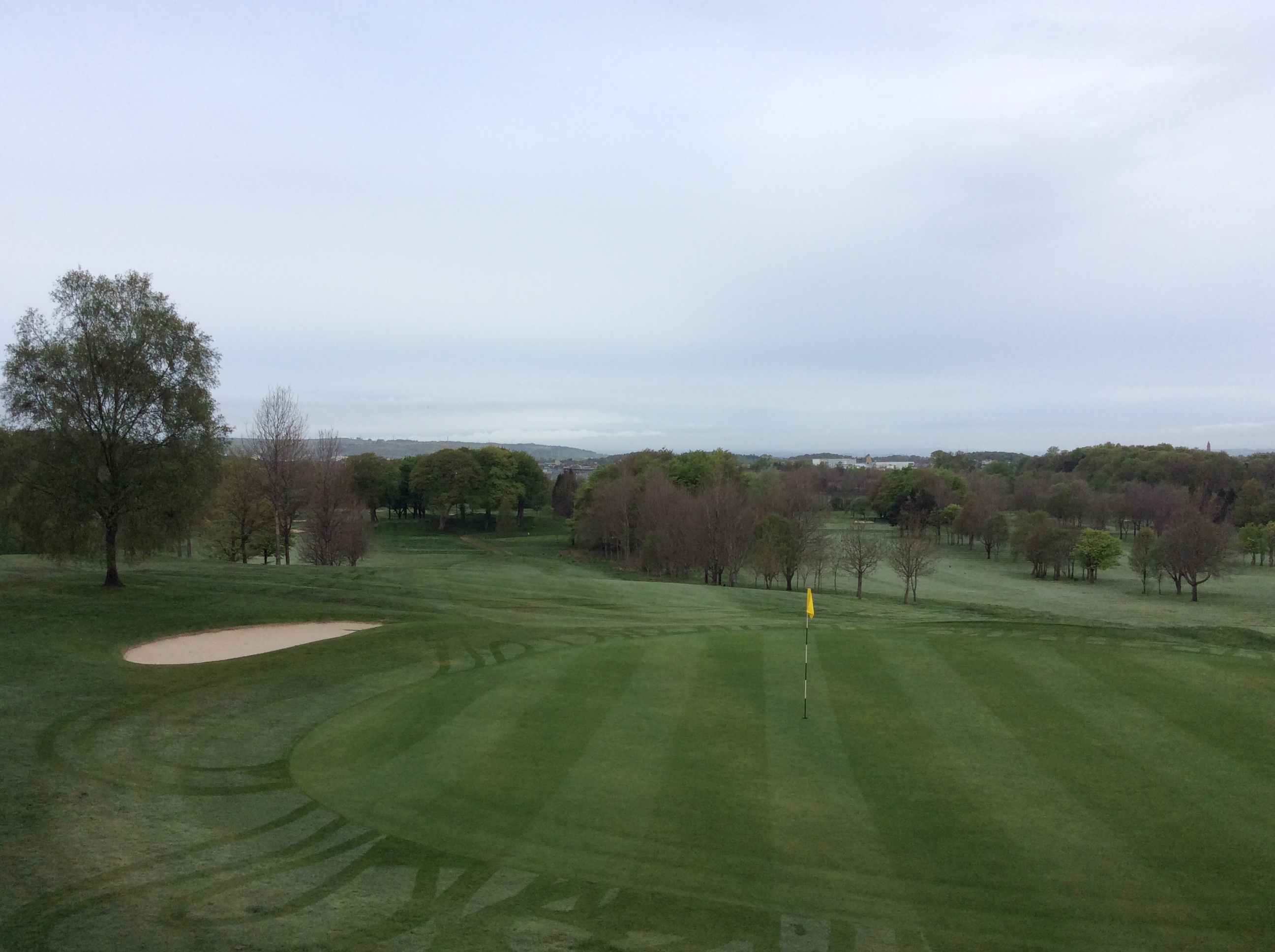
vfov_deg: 44.1
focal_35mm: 32
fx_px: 1177
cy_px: 476
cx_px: 638
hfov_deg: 56.9
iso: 32
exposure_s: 1/635
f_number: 2.4
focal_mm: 3.3
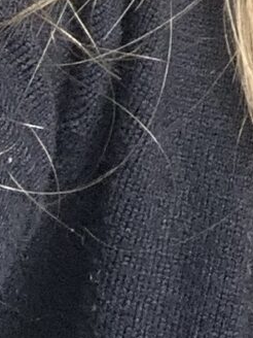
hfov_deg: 5.7
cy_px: -811
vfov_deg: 6.8
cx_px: 585
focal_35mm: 250
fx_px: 2436
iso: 25
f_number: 2.2
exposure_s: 1/121
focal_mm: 2.87
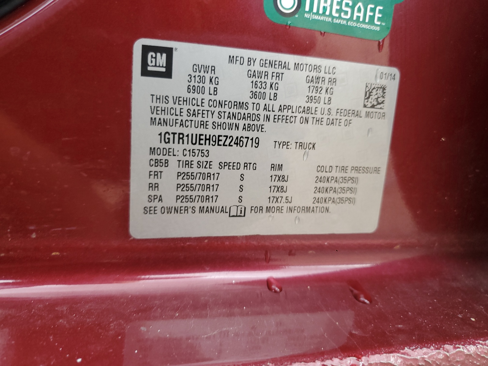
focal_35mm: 26
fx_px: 367
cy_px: 183
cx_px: 244
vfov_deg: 53.1
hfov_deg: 67.3
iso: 66
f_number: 1.5
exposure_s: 1/120
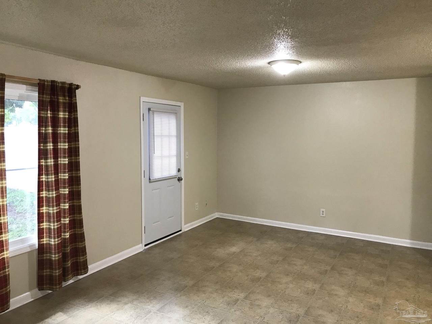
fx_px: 349
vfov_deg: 49.7
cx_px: 216
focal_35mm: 28
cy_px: 162
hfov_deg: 63.4
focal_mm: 3.99
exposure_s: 1/24
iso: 32
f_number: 1.8
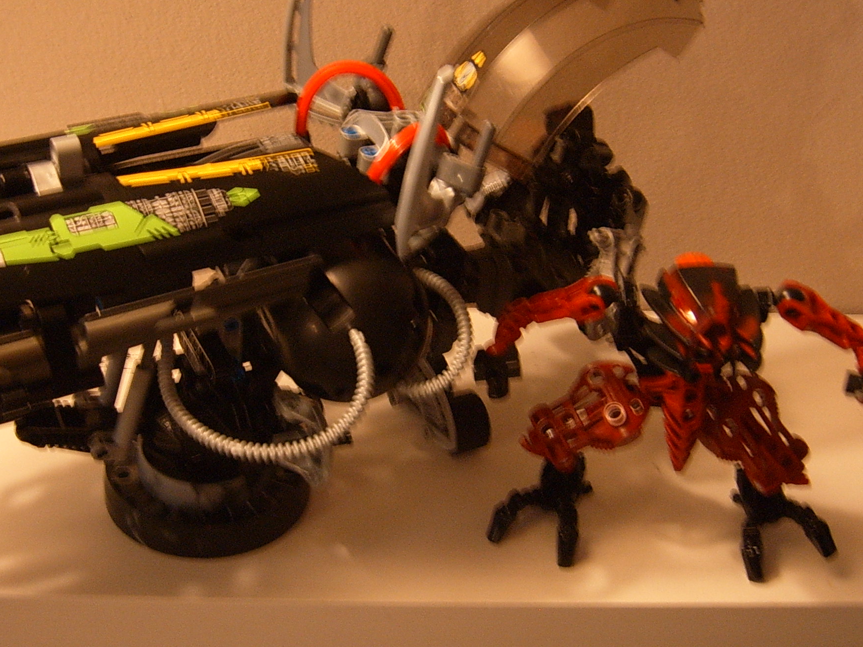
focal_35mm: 52
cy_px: 319
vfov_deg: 28.0
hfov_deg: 36.5
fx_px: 1296
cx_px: 290
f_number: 2.8
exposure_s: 1/15
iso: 100
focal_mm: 5.8
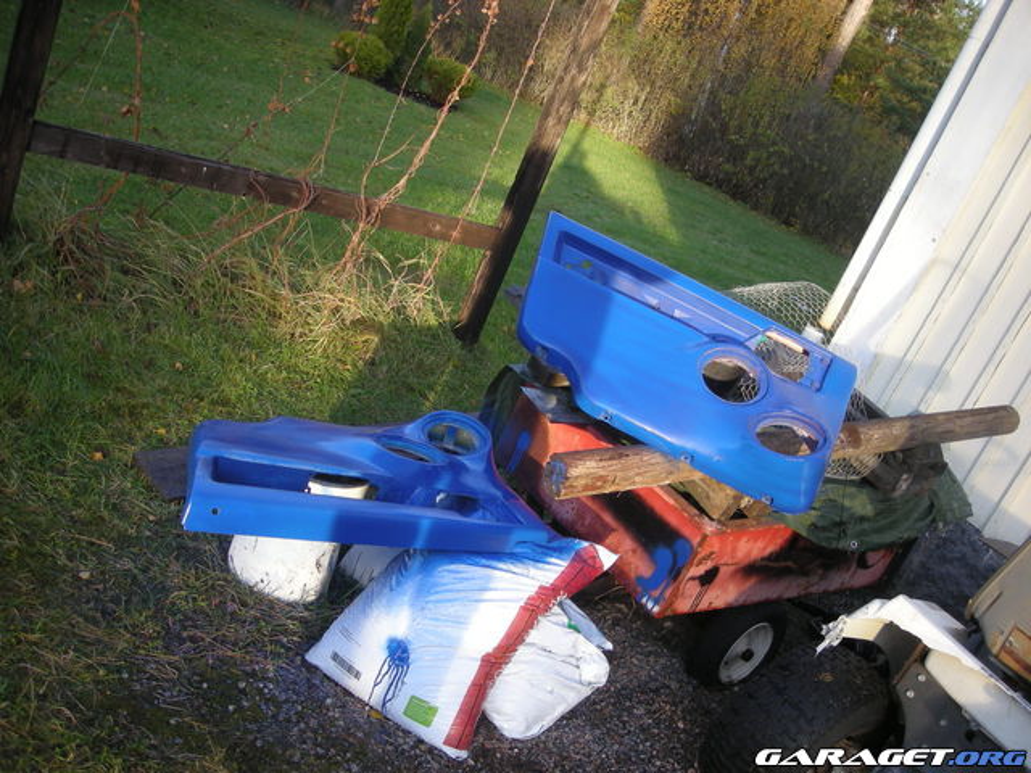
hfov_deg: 52.6
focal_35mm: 35
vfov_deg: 40.7
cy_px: 386
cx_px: 516
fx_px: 1042
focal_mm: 5.7
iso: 50
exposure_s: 1/94.4
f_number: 2.8
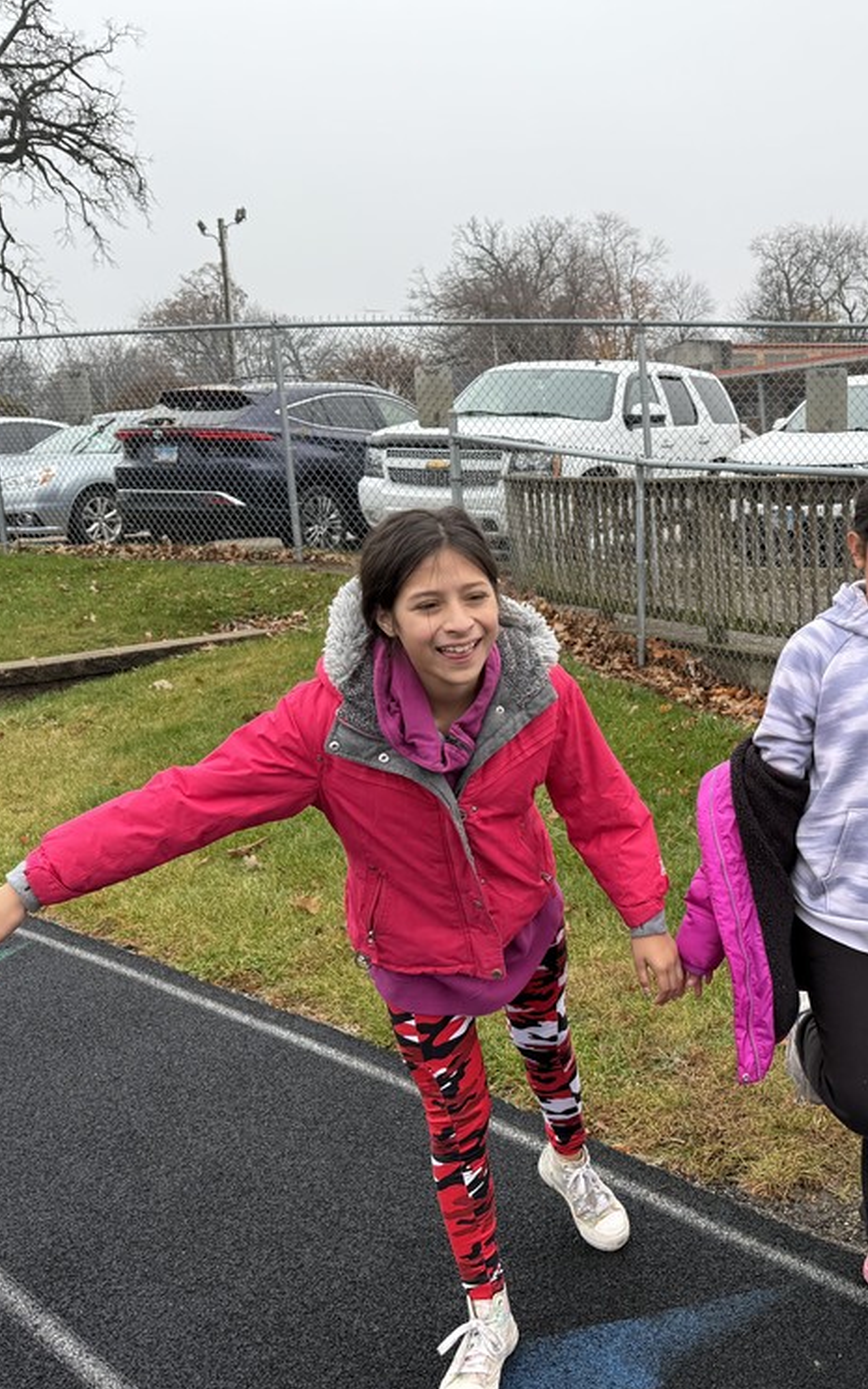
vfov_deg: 55.3
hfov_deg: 34.9
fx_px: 1325
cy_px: 687
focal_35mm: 35
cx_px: 721
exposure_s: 1/632
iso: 100
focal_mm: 6.76
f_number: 1.78
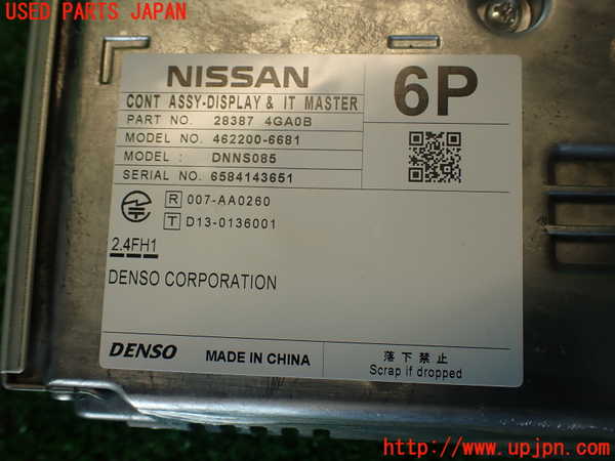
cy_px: 230
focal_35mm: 32
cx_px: 308
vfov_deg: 44.2
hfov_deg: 56.8
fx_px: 569
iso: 100
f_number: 2.4
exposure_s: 1/100
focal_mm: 5.79
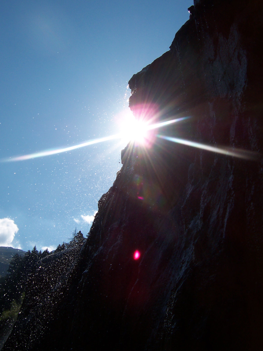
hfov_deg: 39.7
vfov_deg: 51.4
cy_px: 176
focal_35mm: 36
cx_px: 132
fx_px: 365
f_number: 5.6
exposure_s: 1/1500
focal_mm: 5.6
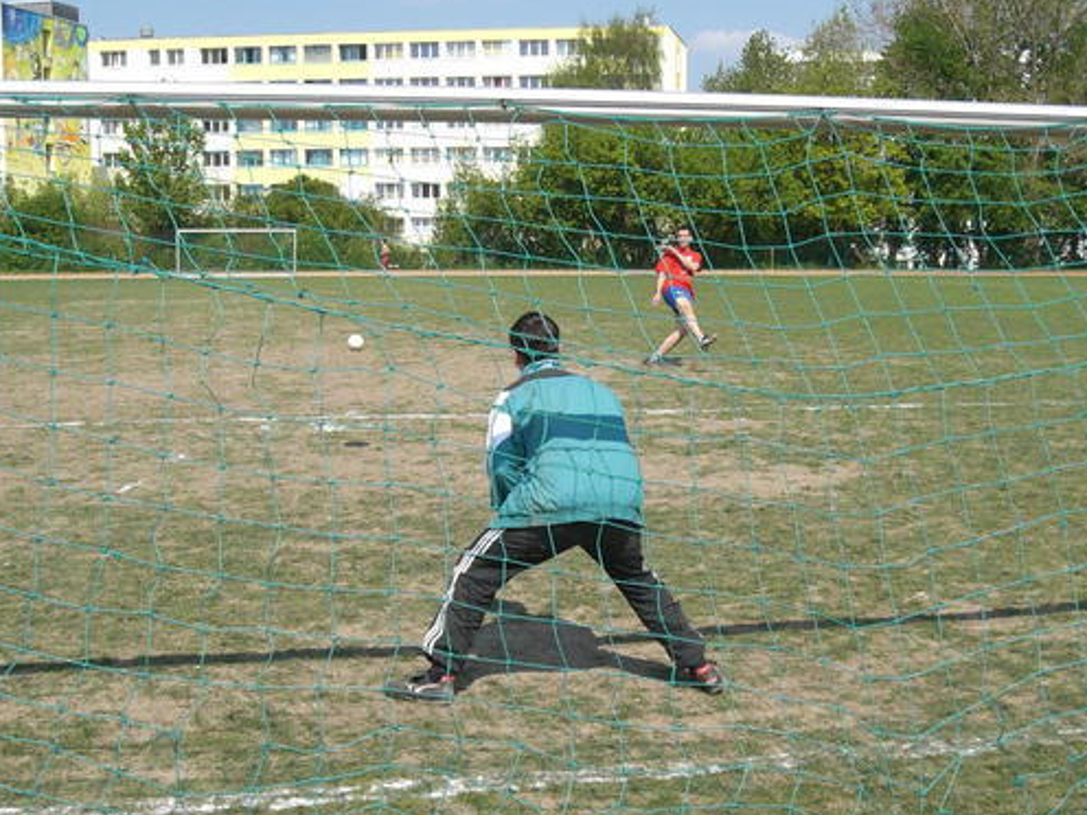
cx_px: 611
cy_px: 458
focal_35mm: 49
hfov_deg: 38.8
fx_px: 1539
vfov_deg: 29.6
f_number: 4.4
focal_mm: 6.3
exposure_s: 1/500
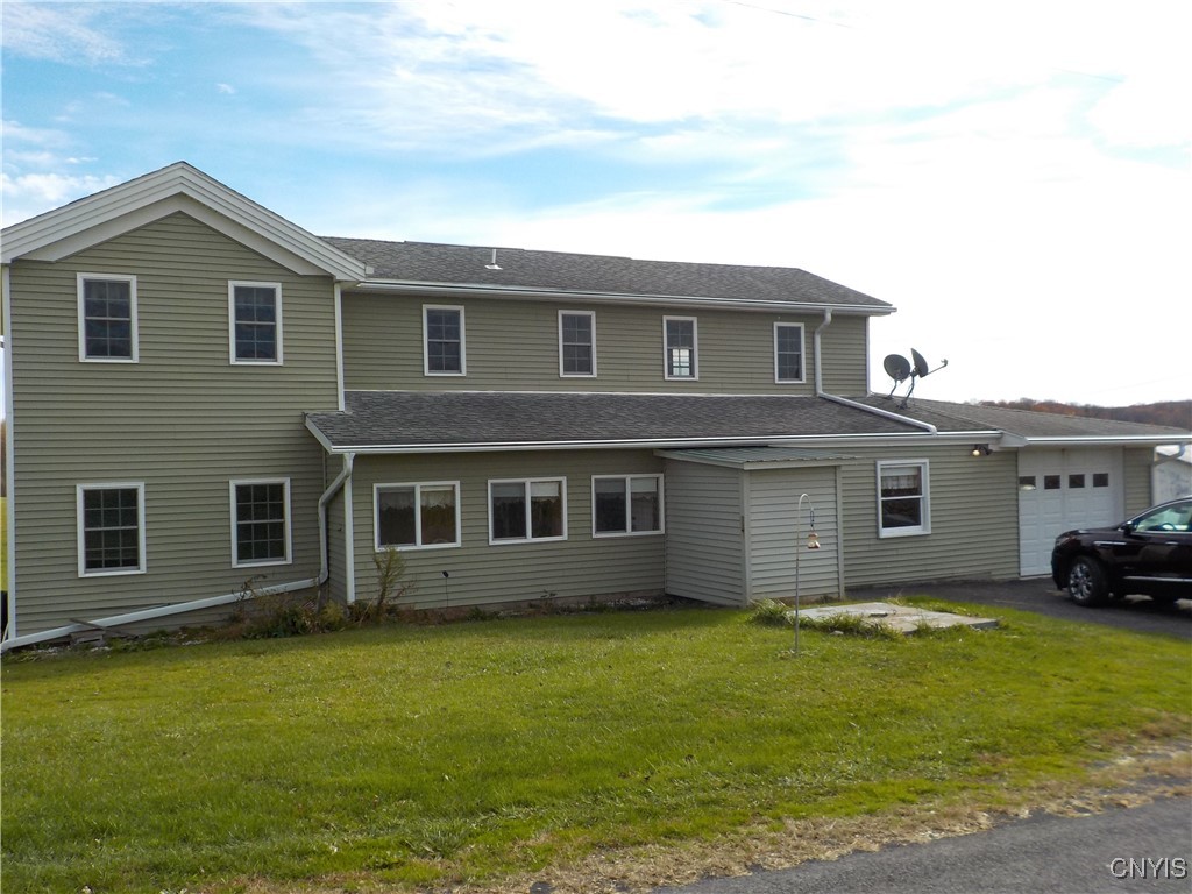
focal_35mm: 30
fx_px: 1033
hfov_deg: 60.0
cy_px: 447
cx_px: 596
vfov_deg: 46.8
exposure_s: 1/1000
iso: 125
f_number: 3.3
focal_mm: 4.1
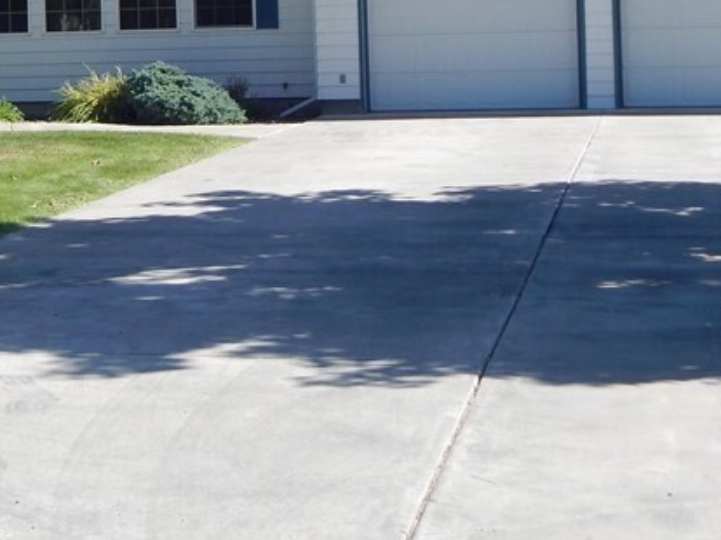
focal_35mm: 94
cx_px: 78
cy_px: -12
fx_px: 1957
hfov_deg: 20.5
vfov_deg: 15.4
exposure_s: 1/800
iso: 125
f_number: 3.4
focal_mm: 6.8
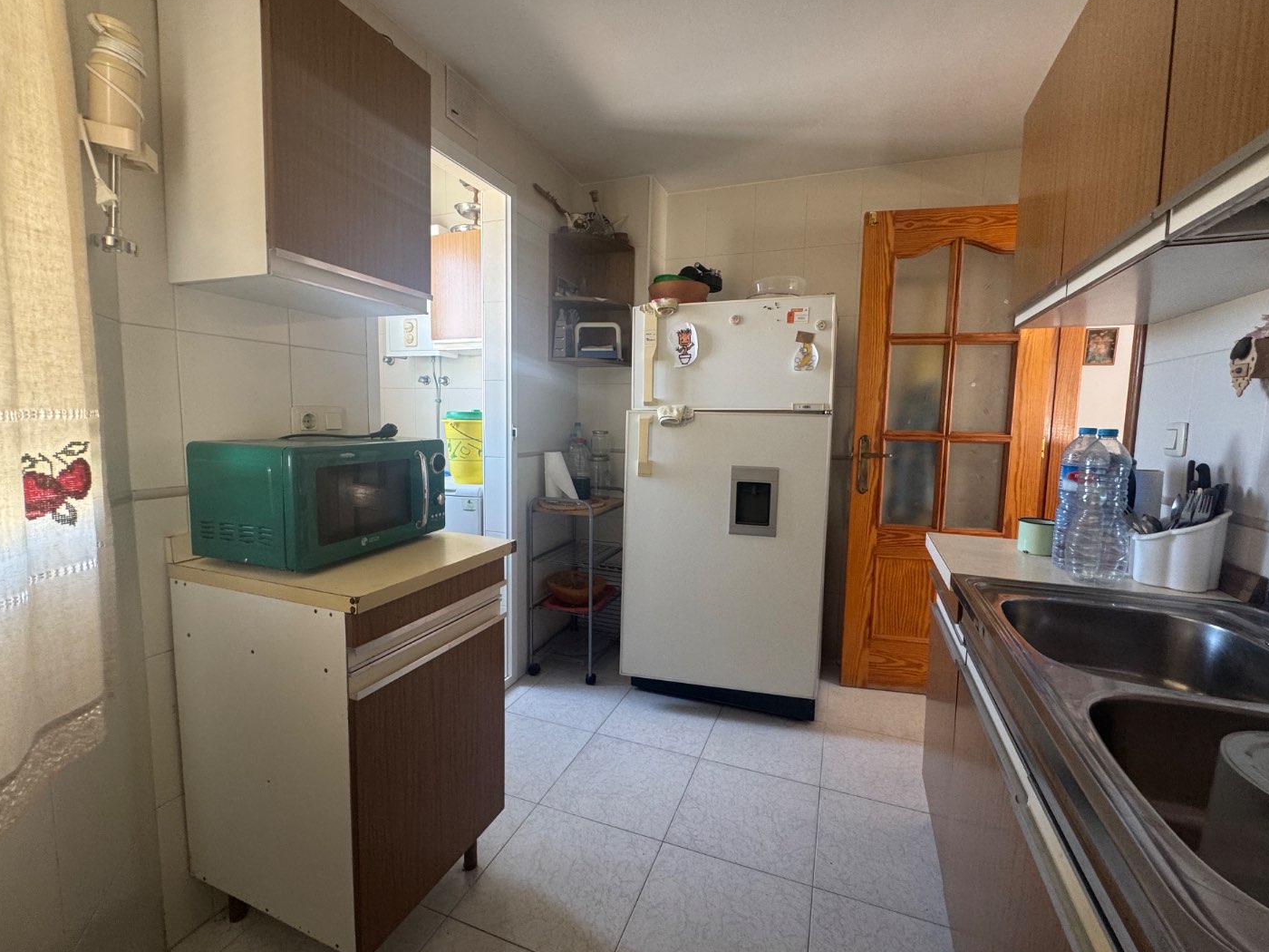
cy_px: 468
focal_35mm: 15
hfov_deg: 98.2
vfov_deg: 81.7
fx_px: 550
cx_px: 648
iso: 160
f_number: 2.2
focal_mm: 2.22
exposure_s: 1/50
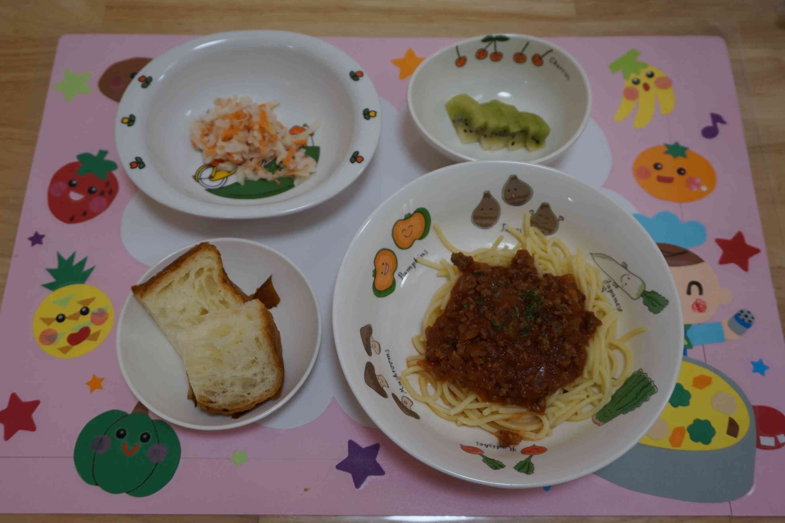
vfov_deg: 35.5
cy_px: 262
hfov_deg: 51.3
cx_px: 392
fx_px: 818
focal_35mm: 38
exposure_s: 1/160
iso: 500
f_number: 4.5
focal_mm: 25
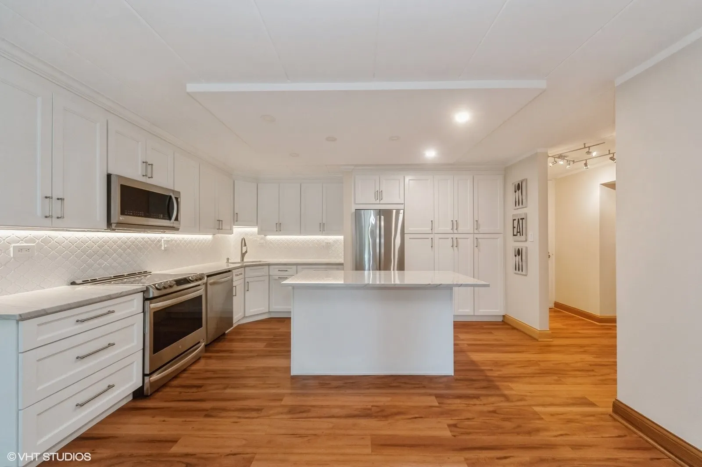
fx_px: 253
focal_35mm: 13
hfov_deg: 108.4
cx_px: 351
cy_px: 234
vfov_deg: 85.3
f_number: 8
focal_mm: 13
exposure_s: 1/15
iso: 200
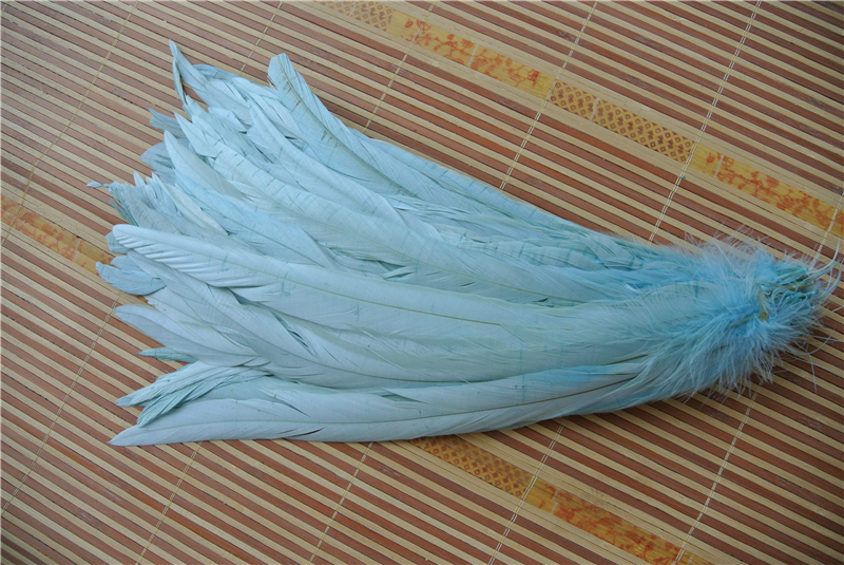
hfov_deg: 63.6
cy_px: 282
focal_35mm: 29
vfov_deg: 45.0
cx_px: 422
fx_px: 680
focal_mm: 11
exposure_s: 1/250
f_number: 3.5
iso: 280
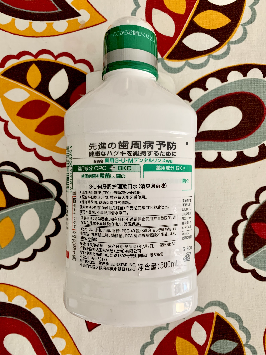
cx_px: 133
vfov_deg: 67.3
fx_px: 266
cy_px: 178
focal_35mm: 26
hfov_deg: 53.1
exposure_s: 1/60
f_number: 1.8
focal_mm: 4.25
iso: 320
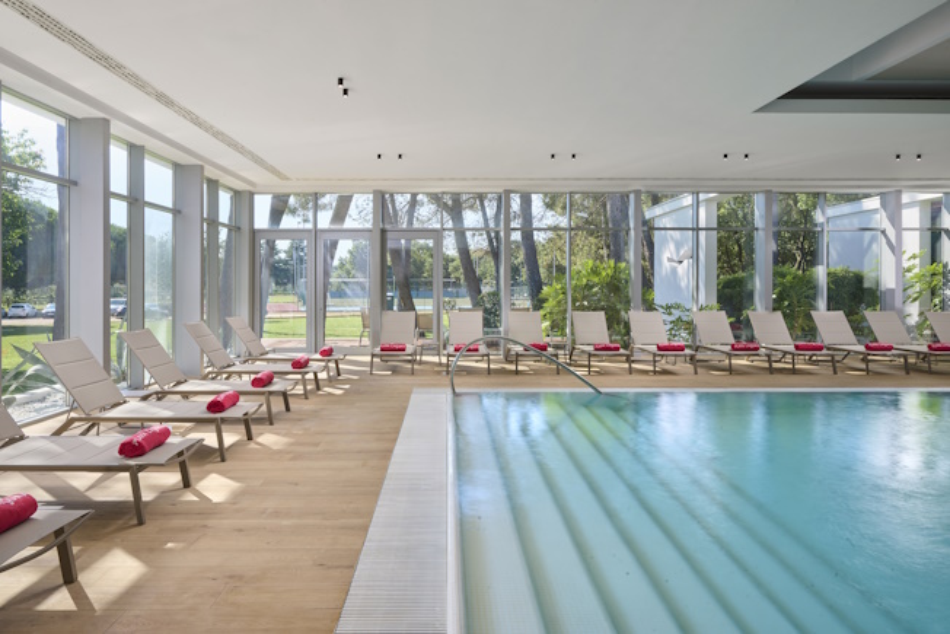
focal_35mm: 22
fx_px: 567
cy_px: 317
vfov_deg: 58.4
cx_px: 475
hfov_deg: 79.9
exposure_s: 1/80
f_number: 9
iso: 64
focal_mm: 21.5
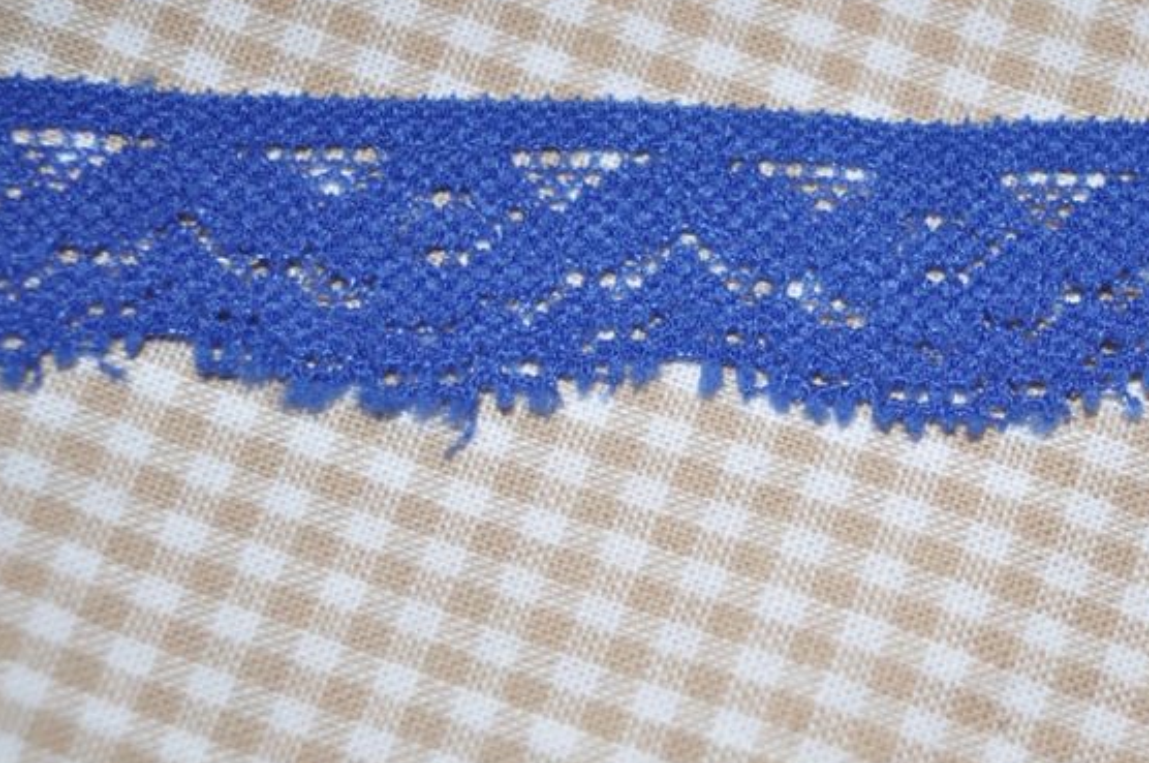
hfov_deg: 24.6
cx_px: 814
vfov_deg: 16.6
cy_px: 286
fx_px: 2613
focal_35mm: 82
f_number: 4.8
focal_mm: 38
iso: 200
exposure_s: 1/60
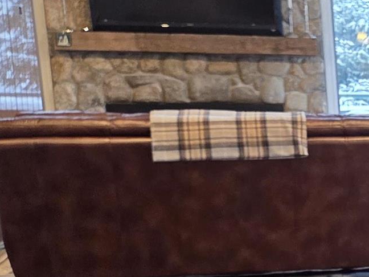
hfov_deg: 13.8
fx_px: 1162
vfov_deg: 13.4
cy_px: 287
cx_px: 835
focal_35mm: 109
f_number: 1.8
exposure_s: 1/120
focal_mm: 5.4
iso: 400
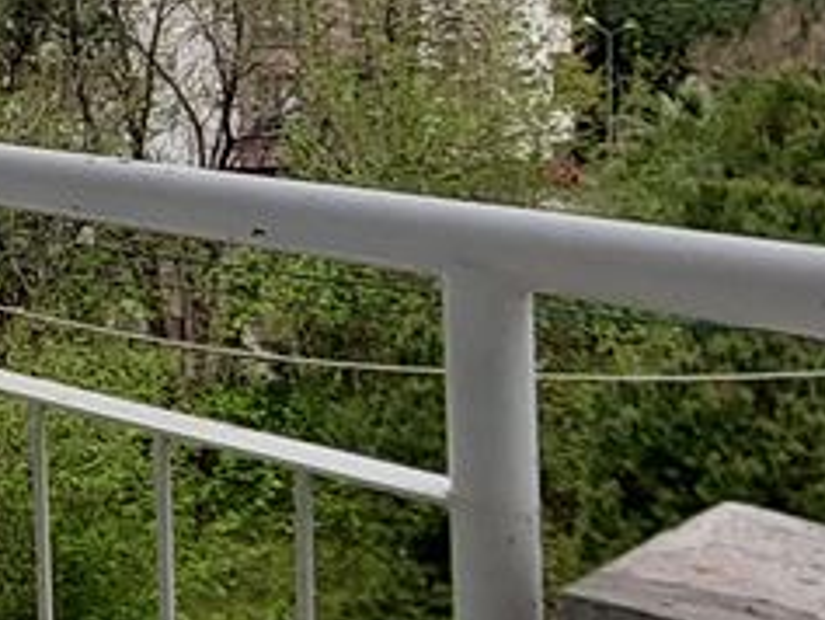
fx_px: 1884
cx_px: -529
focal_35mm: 79
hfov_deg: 20.0
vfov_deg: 17.7
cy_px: -139
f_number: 2.2
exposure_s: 1/1719
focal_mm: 1.74
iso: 40
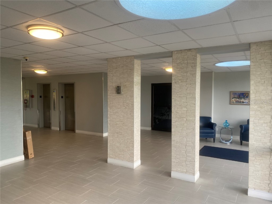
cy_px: 102
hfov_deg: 67.3
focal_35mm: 26
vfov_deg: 53.1
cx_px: 136
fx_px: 204
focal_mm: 4.25
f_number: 1.8
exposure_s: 1/120
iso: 80
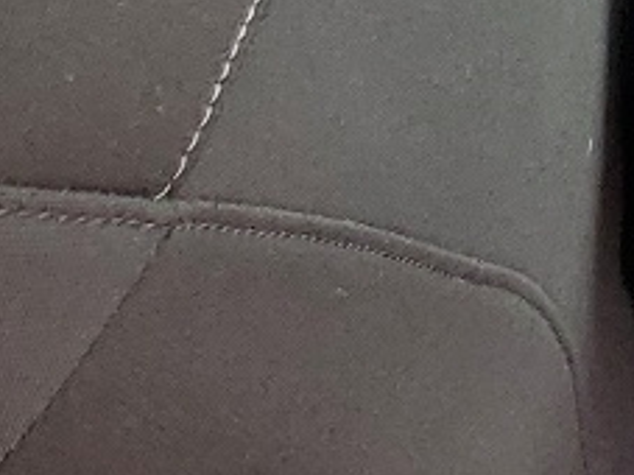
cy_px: -995
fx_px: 3350
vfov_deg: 7.1
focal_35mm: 183
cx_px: 1084
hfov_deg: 10.3
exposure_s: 1/133
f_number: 1.5
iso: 50
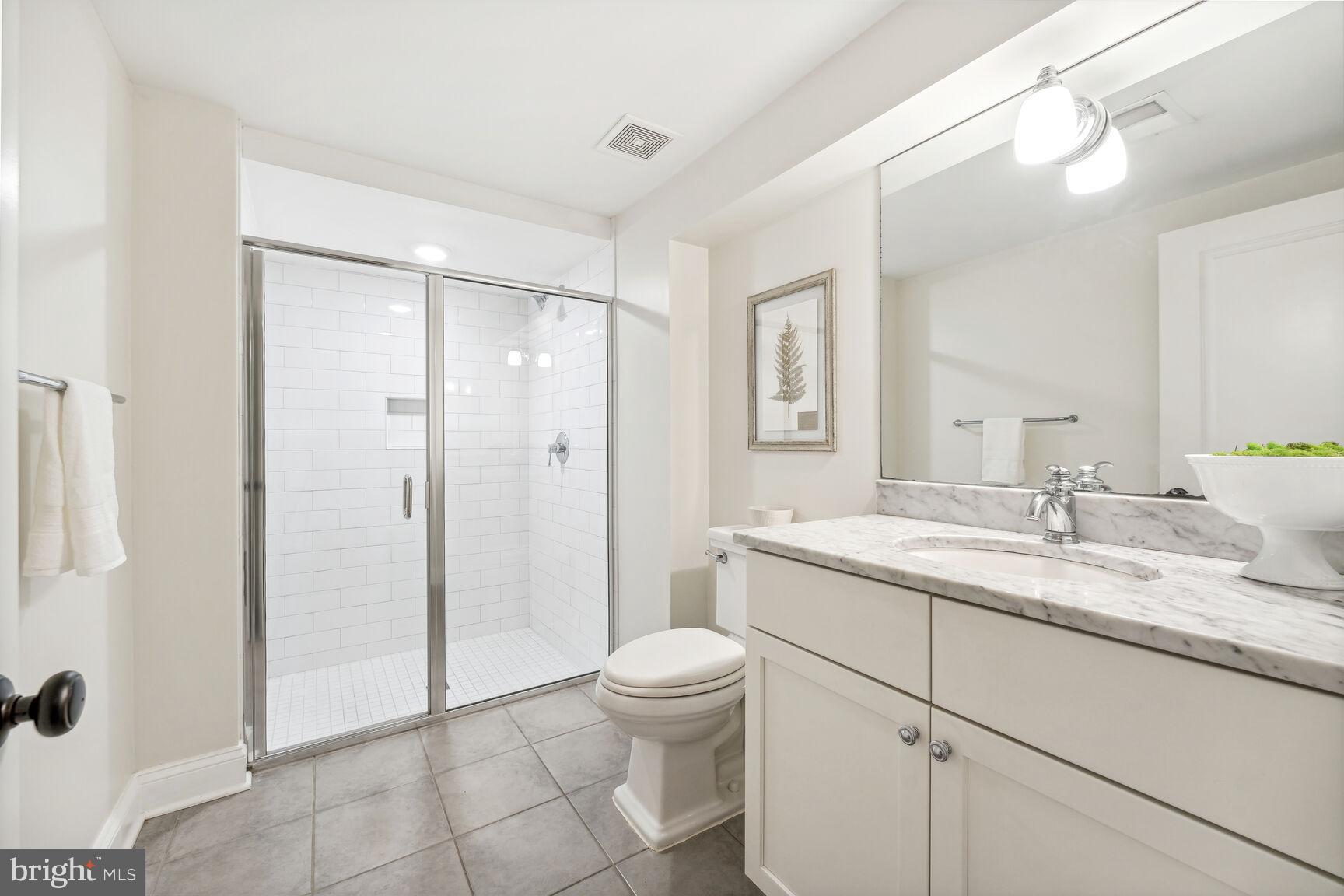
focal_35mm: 14
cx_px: 672
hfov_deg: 104.3
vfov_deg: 81.2
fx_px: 523
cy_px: 448
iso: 500
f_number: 8
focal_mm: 14
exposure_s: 1/15
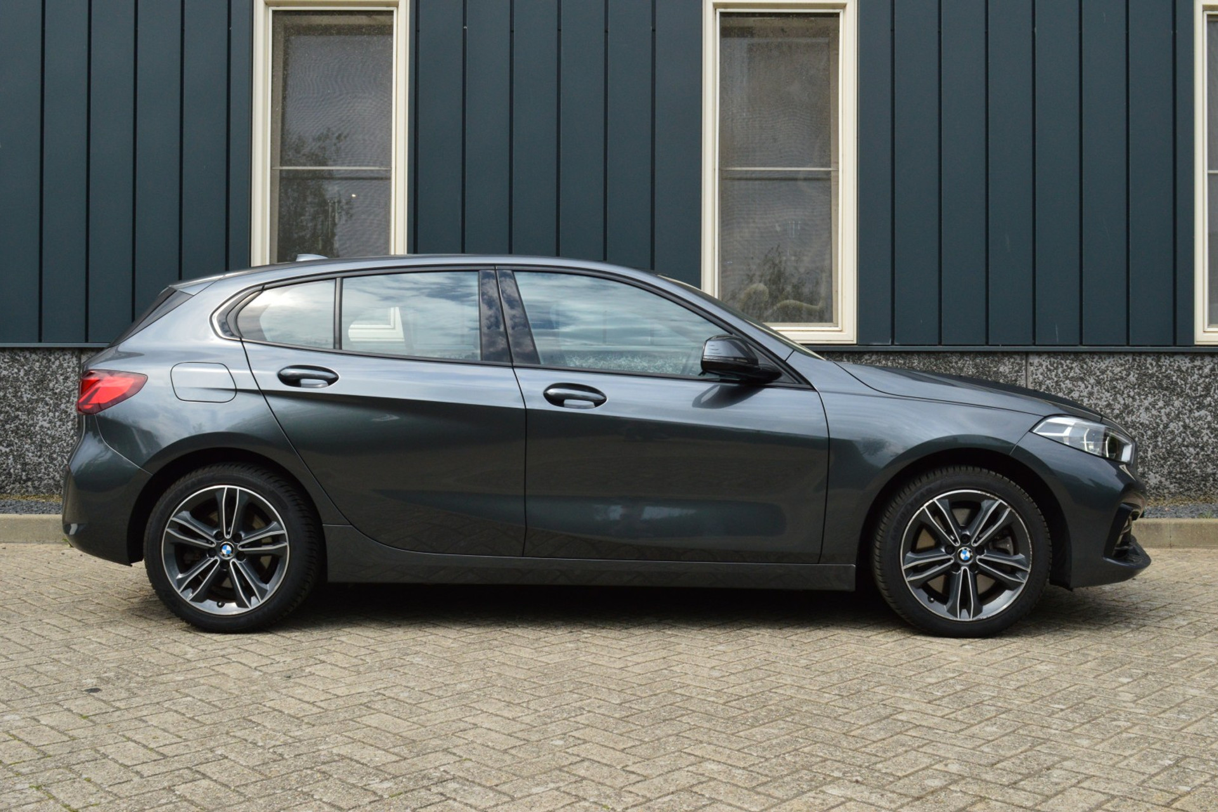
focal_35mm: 36
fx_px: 1218
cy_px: 406
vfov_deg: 36.9
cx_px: 609
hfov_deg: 53.1
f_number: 11
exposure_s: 1/640
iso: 800
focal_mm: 24
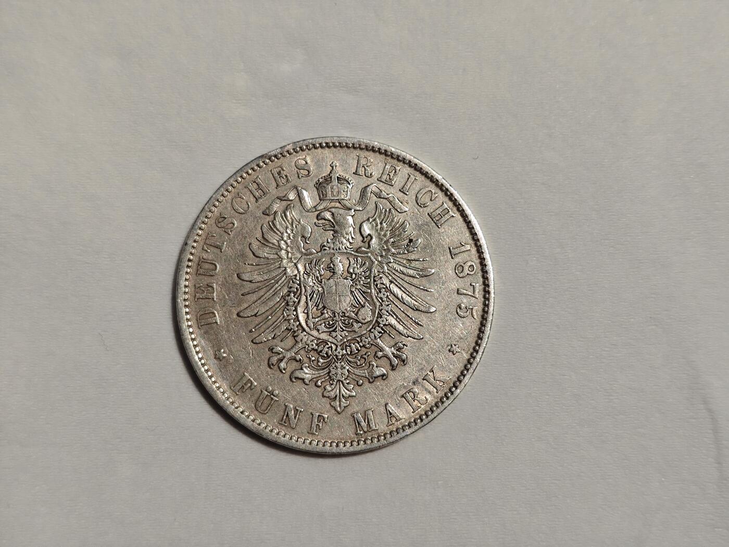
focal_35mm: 46
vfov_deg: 31.5
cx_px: 364
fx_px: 969
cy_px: 274
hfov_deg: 41.2
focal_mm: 6.55
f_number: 1.6
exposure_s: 1/100
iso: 400
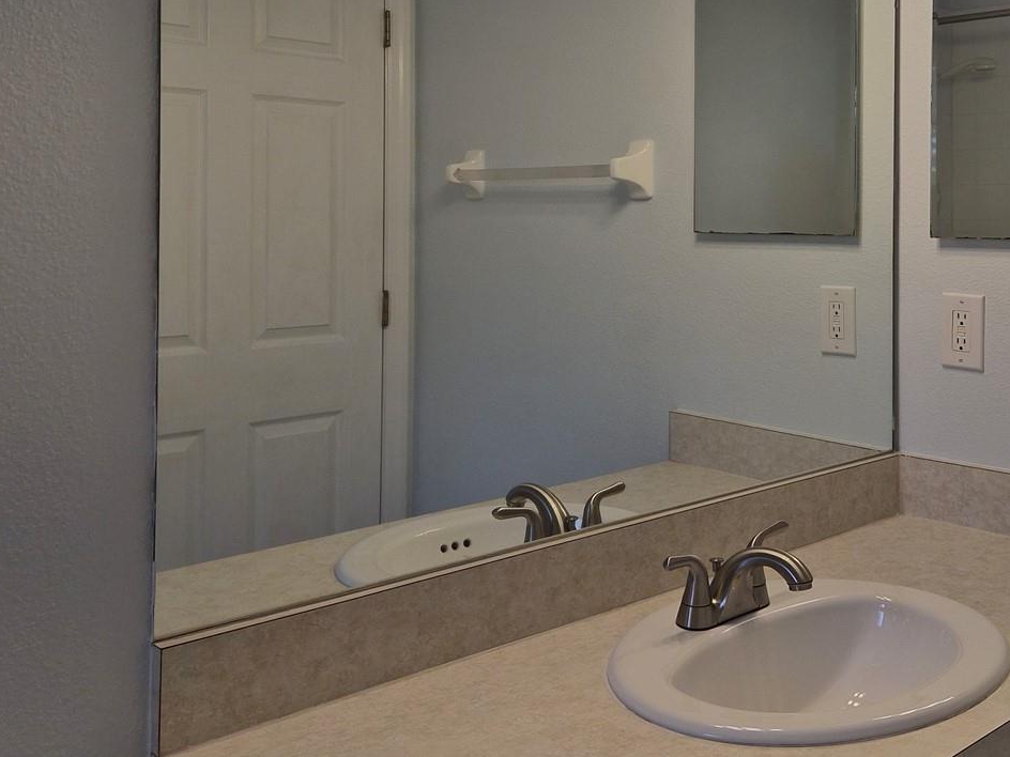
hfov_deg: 46.5
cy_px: 228
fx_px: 1138
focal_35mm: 39
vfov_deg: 36.3
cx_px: 729
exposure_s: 1/648
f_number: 1.8
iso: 80
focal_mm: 5.4
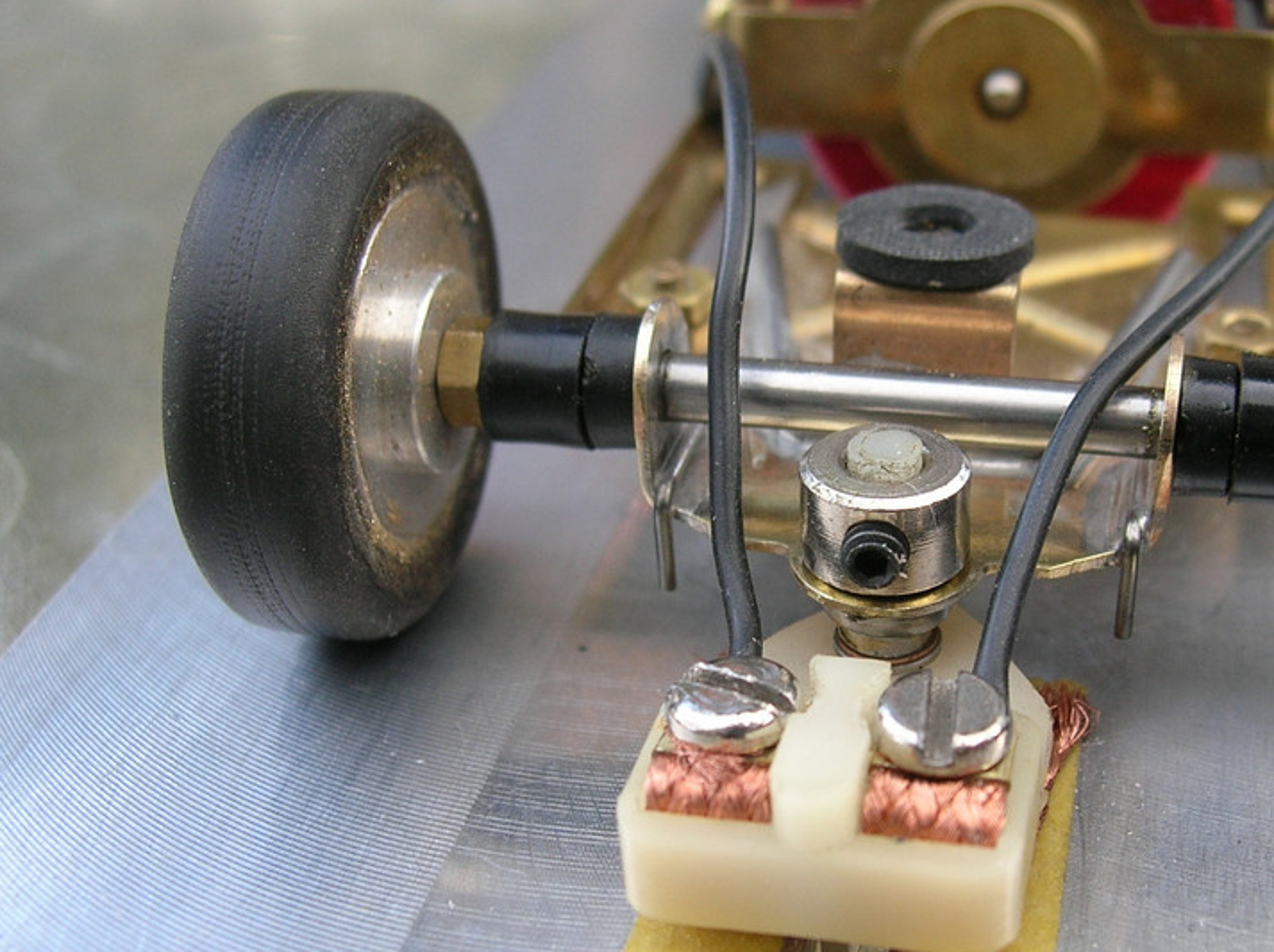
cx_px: 814
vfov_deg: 26.9
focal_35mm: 54
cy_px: 575
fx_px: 1985
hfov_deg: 35.3
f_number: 2.7
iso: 50
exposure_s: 1/34
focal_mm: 6
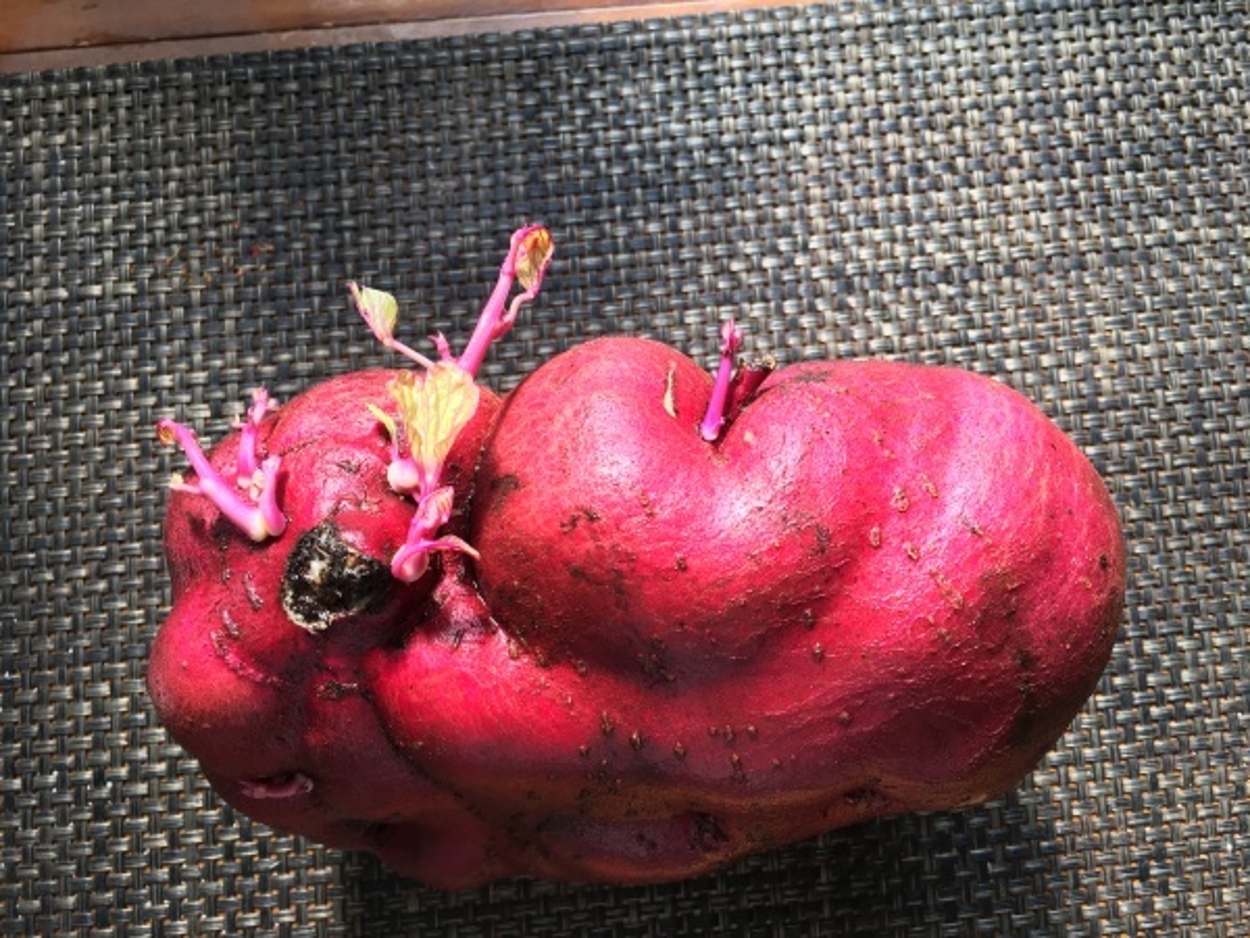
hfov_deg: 61.7
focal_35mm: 29
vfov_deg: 48.2
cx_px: 625
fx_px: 1047
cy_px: 469
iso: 40
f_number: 2.2
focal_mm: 4.15
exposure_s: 1/120
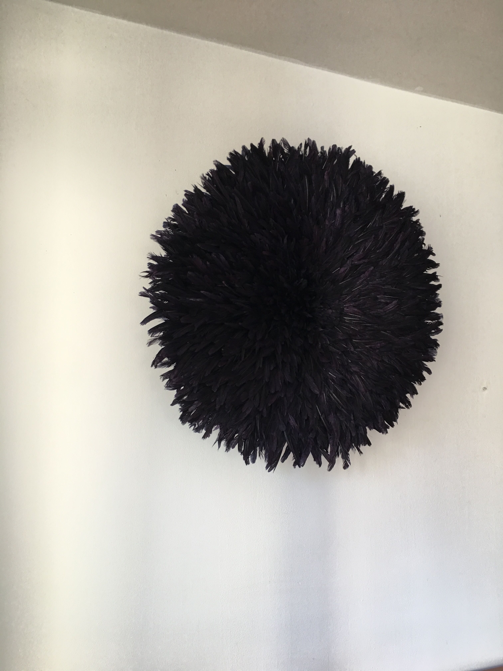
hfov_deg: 48.2
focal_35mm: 29
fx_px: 562
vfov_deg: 61.7
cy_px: 336
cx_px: 252
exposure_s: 1/15
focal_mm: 4.15
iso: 40
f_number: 2.2
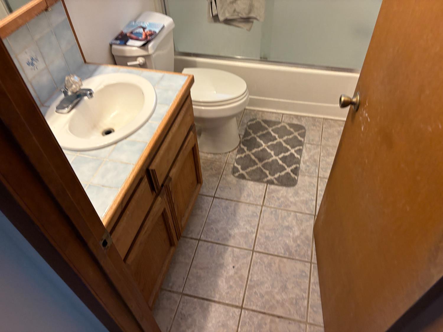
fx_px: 333
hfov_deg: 67.3
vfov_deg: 53.1
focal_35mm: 26
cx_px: 222
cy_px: 166
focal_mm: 5.96
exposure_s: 1/60
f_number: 1.6
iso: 160
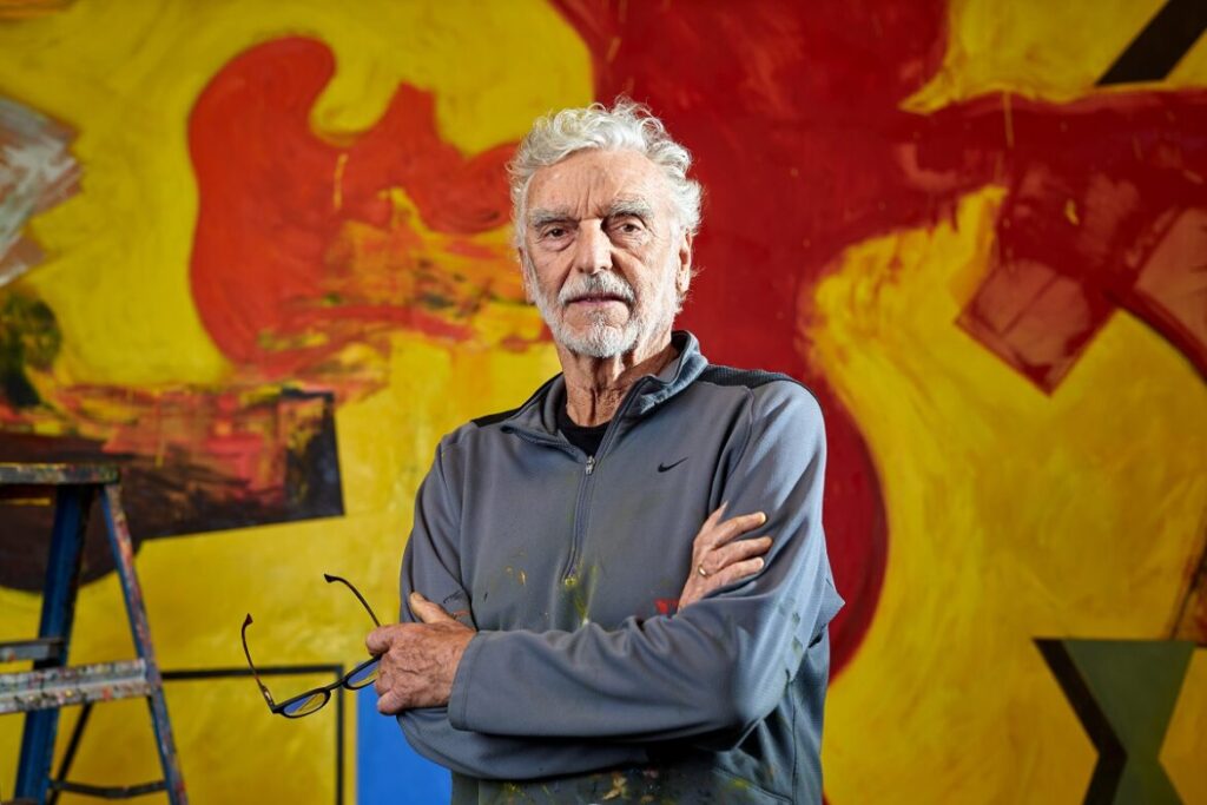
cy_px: 402
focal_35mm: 50
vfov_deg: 27.0
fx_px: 1677
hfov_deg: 39.6
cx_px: 604
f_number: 2.8
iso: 160
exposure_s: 1/200
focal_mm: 50
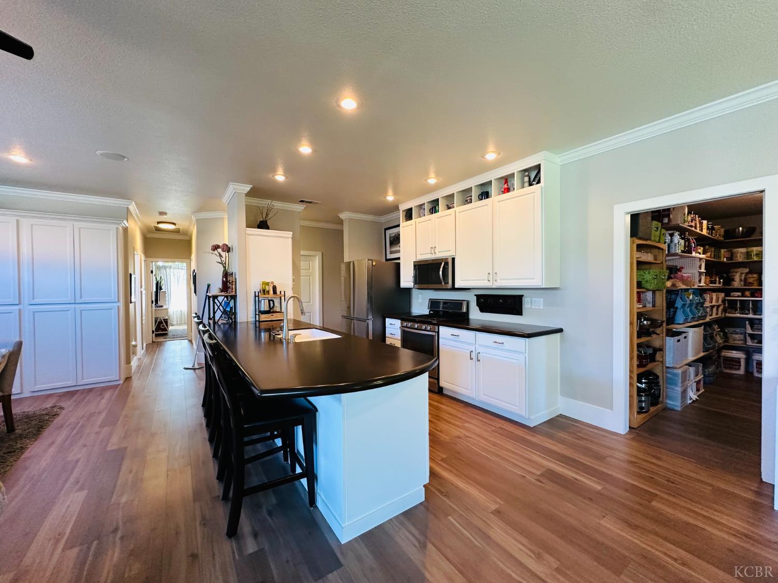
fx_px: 315
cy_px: 292
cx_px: 389
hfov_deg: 102.1
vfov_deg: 85.7
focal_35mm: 14
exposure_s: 1/60
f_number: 2.2
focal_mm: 2.22
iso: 200
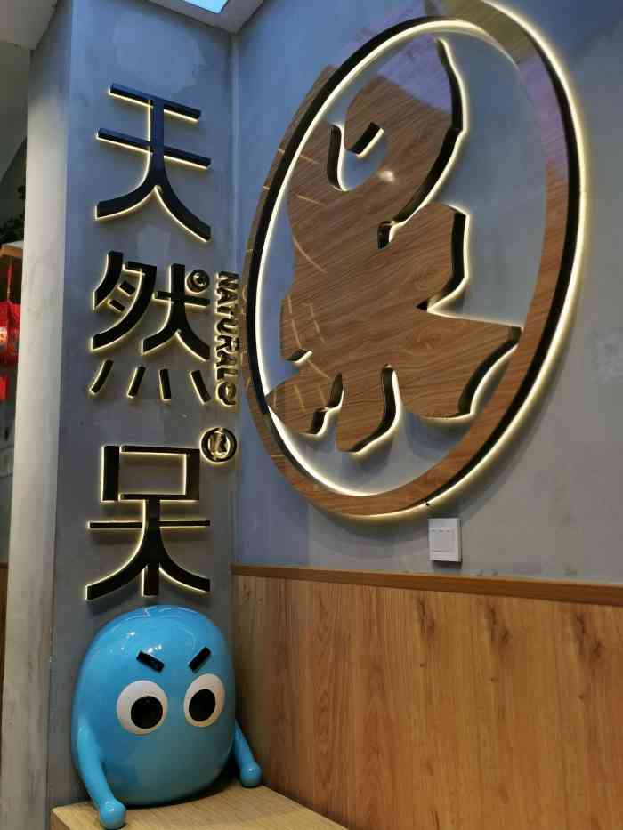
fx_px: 744
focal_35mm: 31
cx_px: 312
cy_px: 415
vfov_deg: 58.3
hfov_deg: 45.5
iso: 50
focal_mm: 5.56
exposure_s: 1/169
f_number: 4
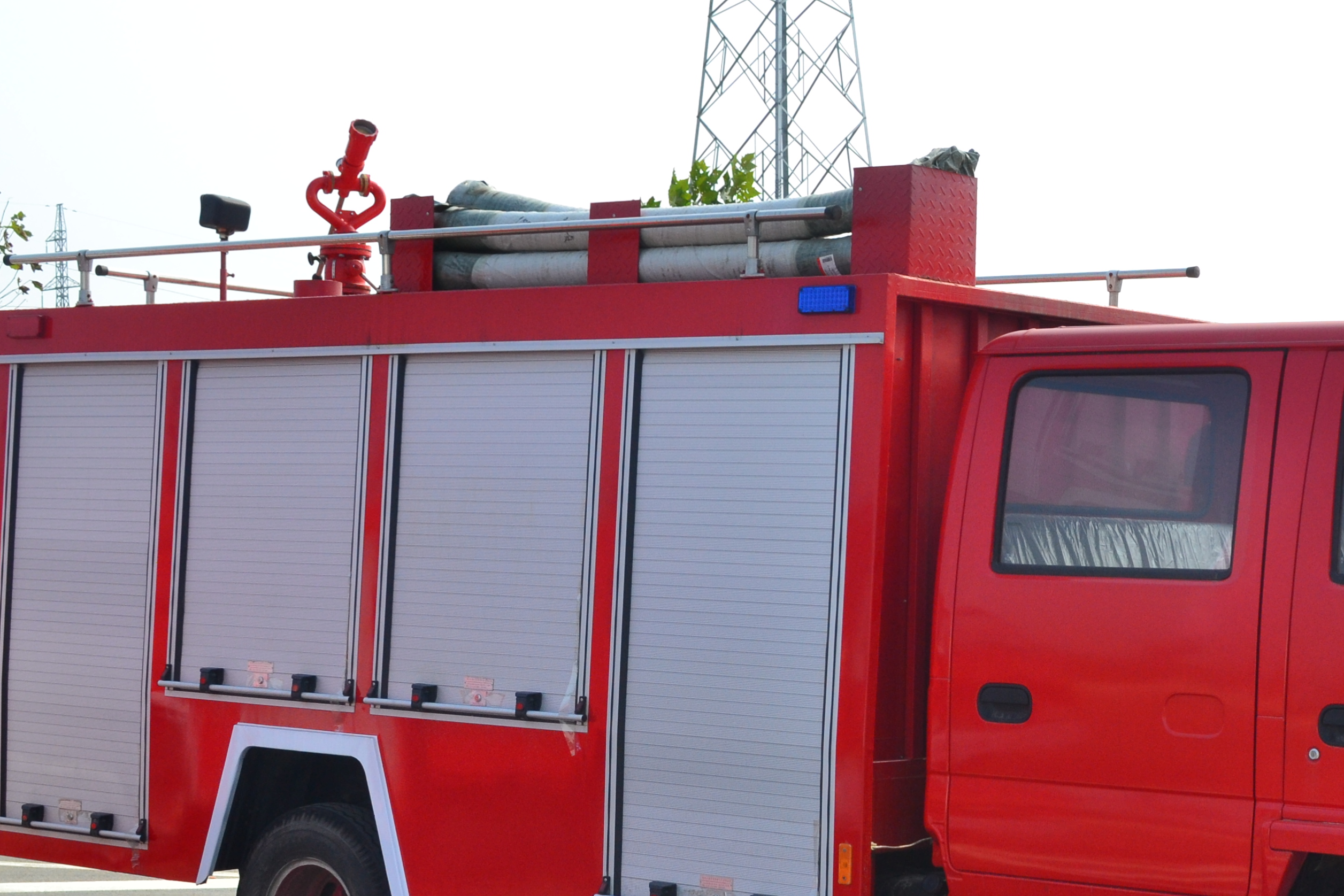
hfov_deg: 25.9
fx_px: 2875
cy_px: 678
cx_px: 1054
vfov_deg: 17.6
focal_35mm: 77
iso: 400
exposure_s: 1/400
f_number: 11
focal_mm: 28
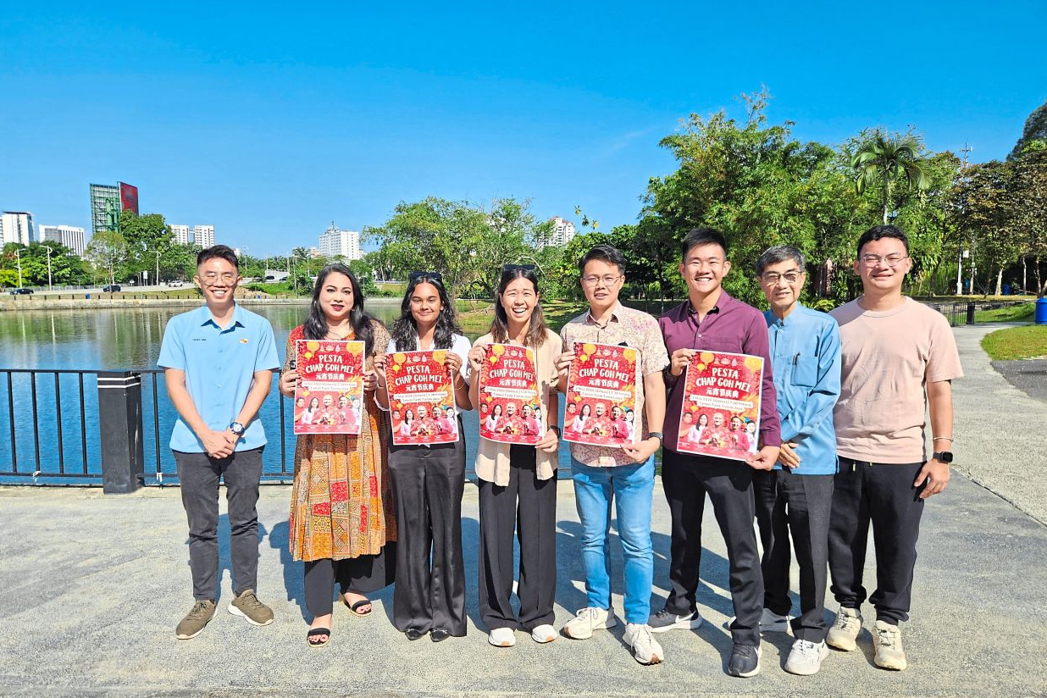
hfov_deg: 73.7
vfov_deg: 53.1
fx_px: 698
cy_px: 361
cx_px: 523
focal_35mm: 24
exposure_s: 1/1332
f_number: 1.8
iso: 25
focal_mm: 5.4
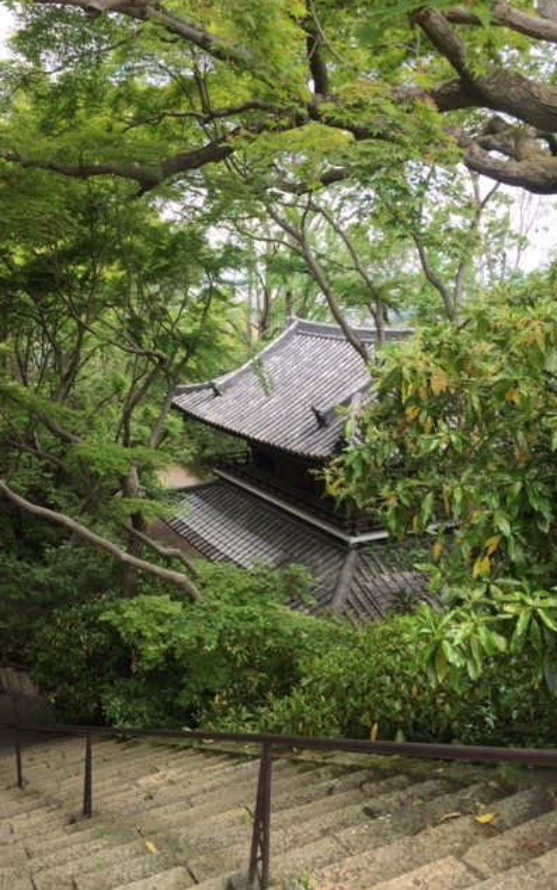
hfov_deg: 40.4
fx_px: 753
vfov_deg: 61.2
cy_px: 443
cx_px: 224
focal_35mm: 31
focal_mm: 4.15
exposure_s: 1/341
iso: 32
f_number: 2.2
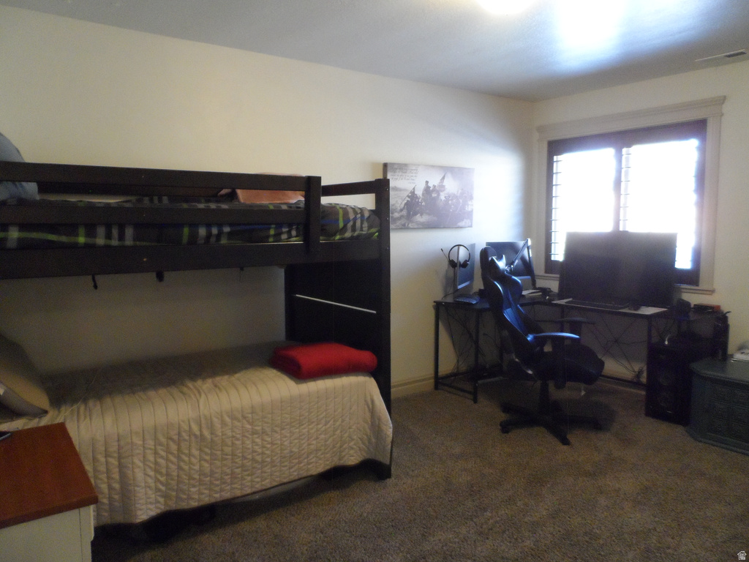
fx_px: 519
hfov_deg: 71.6
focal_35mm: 24
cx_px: 374
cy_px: 281
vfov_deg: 56.8
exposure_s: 1/30
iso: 480
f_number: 3.2
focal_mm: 4
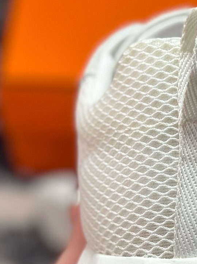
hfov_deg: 10.7
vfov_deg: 14.4
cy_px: 192
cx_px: 193
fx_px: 1040
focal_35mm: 137
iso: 80
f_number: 1.78
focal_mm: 6.86
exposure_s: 1/1120
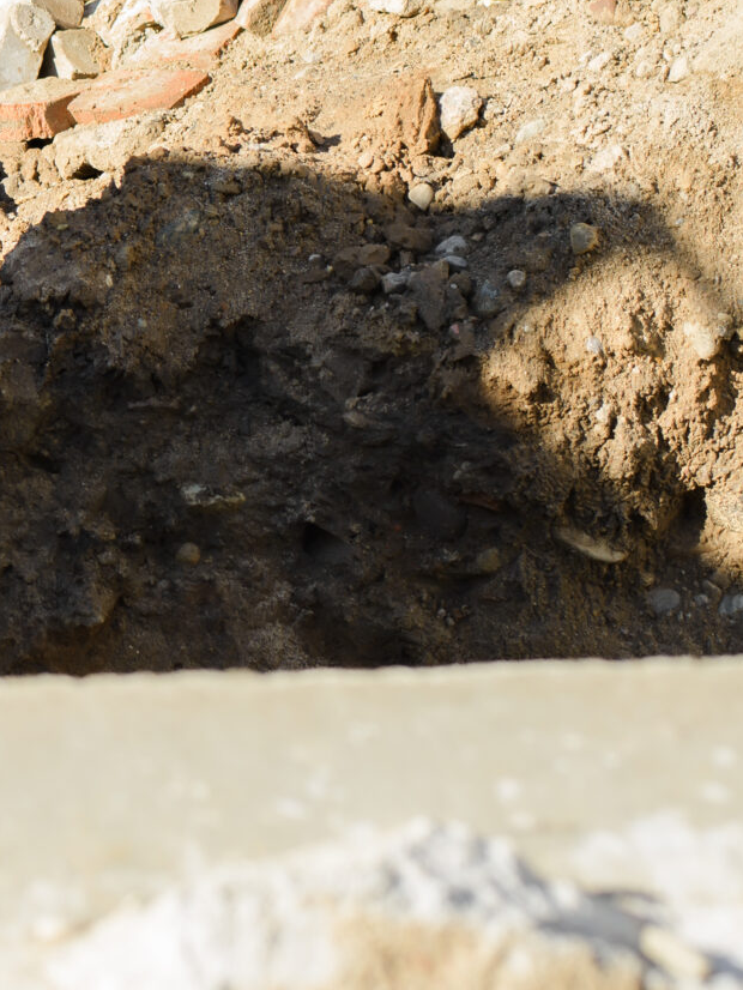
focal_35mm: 149
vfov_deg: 13.1
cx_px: -528
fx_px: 4262
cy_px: 106
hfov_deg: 9.5
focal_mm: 50
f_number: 3.5
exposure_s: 1/320
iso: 100
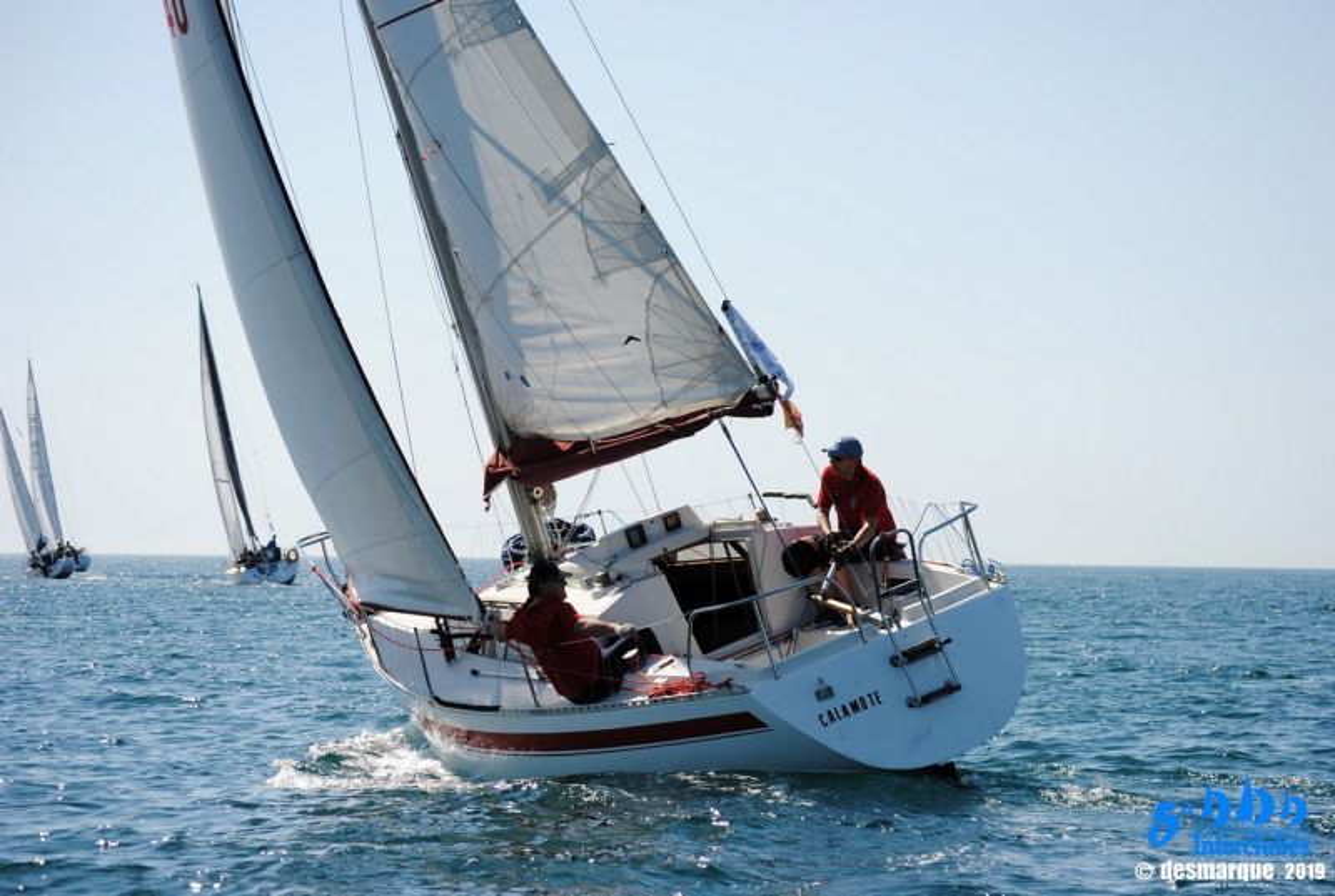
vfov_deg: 11.2
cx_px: 668
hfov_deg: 16.6
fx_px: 4571
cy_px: 448
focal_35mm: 123
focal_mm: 82
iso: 100
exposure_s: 1/500
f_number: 5.6
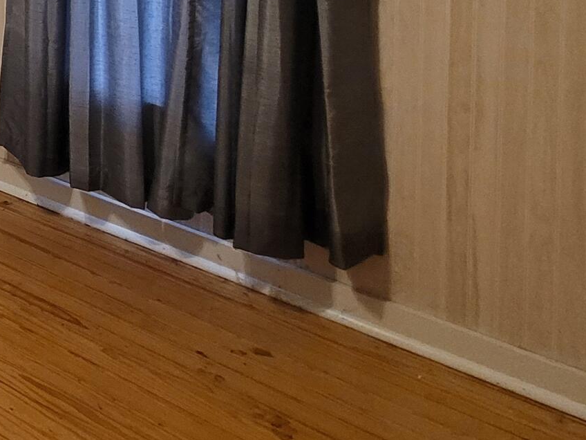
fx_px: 779
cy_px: -196
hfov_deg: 25.9
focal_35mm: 46
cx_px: -354
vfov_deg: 25.1
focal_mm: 2.2
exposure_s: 1/60
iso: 400
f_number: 2.2
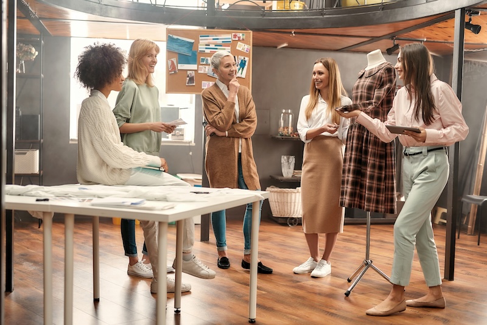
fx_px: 677
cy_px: 162
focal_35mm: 50
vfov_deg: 27.0
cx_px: 244
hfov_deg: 39.6
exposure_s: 1/125
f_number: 2.8
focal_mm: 50
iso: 320
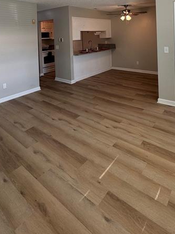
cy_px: 36
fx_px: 162
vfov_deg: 63.1
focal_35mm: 24
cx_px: 93
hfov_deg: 56.8
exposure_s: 1/120
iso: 80
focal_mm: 2.22
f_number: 2.2
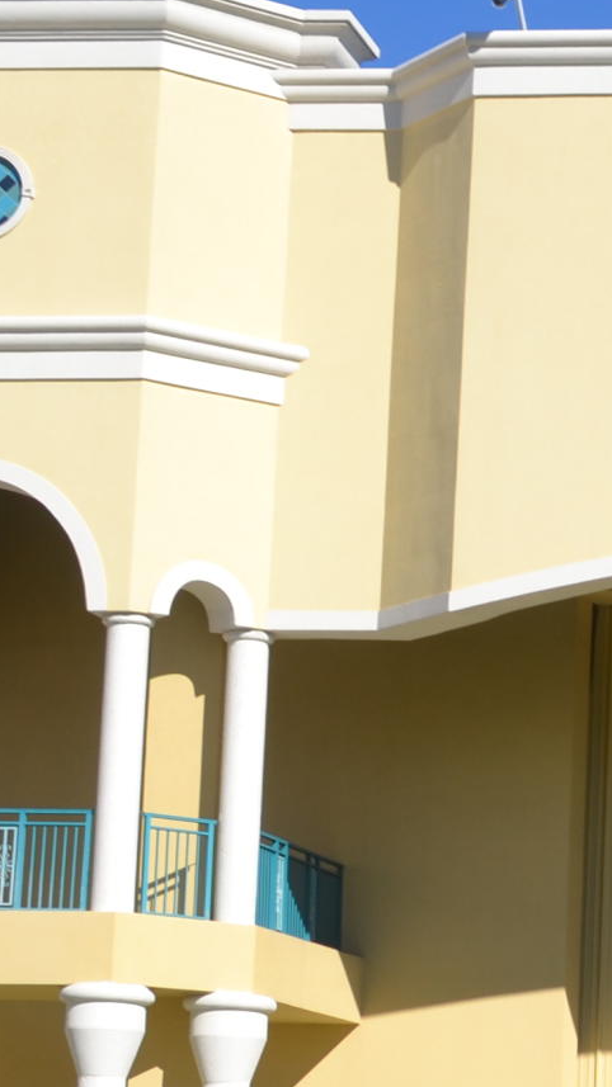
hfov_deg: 9.9
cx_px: 1371
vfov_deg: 19.3
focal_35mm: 110
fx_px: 3174
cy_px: 816
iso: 100
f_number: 8
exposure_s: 1/250
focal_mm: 20
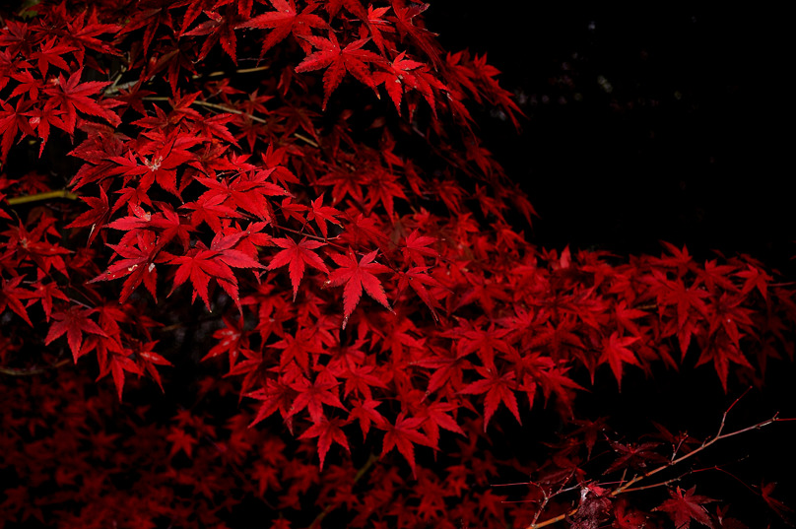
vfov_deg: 17.9
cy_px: 271
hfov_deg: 26.6
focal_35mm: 76
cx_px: 299
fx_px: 1679
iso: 200
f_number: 5.3
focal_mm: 40
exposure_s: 1/60
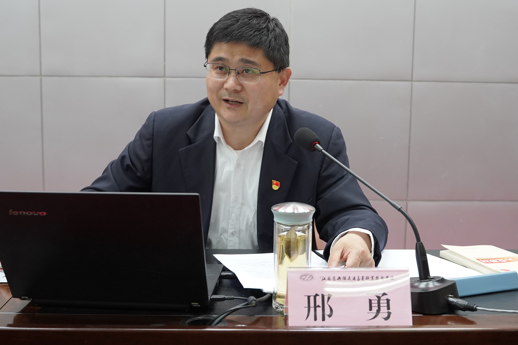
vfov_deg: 27.5
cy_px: 166
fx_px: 705
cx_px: 266
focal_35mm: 49
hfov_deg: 40.3
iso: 2000
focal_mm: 31.3
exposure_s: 1/160
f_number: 4
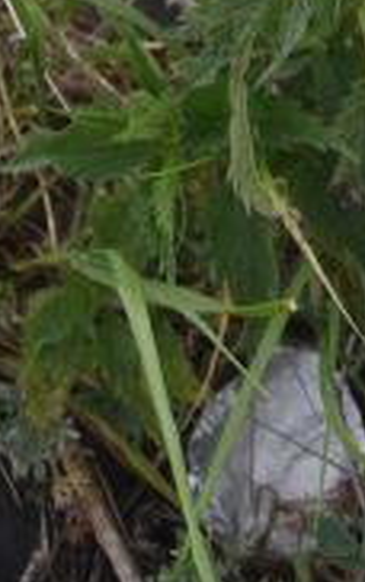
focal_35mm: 226
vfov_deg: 7.7
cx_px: 379
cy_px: -1343
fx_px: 3591
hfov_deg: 5.8
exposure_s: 1/640
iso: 800
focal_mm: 31
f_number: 5.6
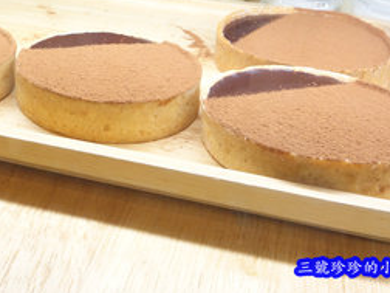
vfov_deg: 22.1
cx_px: 3
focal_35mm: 64
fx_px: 721
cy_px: 3
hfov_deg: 28.5
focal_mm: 10.4
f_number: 8
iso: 800
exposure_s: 1/30
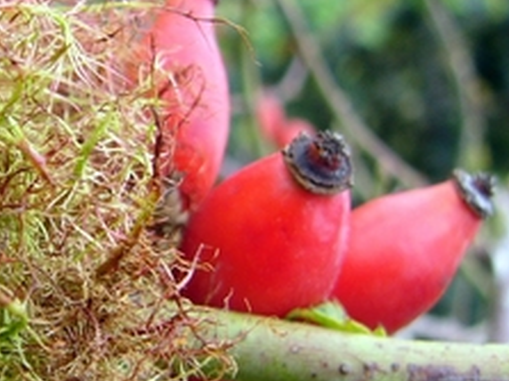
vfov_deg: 15.2
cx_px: 37
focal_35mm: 97
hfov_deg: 19.8
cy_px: 219
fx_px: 1426
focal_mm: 6
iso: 50
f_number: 2.8
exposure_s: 1/100
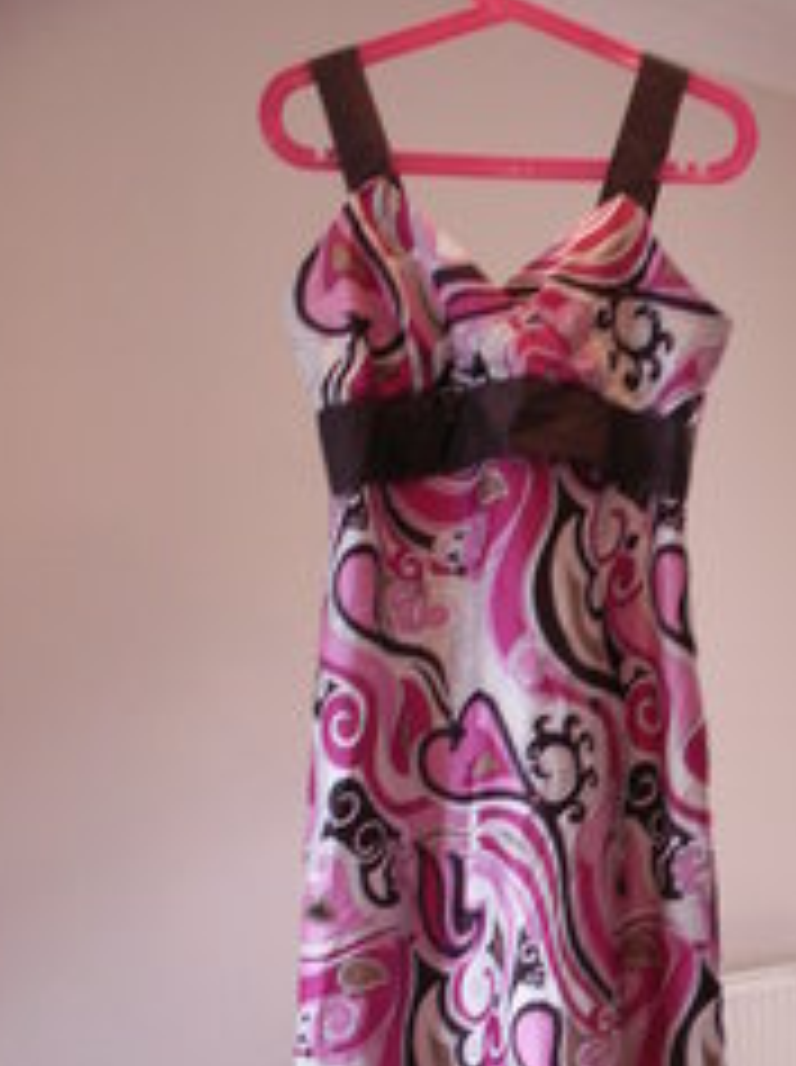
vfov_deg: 33.4
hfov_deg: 25.5
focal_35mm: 57
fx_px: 1752
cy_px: 756
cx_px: 510
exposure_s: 1/40
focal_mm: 5.86
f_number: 2.8
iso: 160
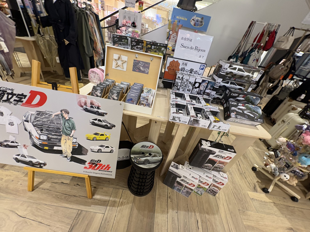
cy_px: 116
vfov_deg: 85.7
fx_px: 125
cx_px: 155
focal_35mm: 14
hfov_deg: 102.1
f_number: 2.2
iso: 125
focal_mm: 2.22
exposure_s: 1/60
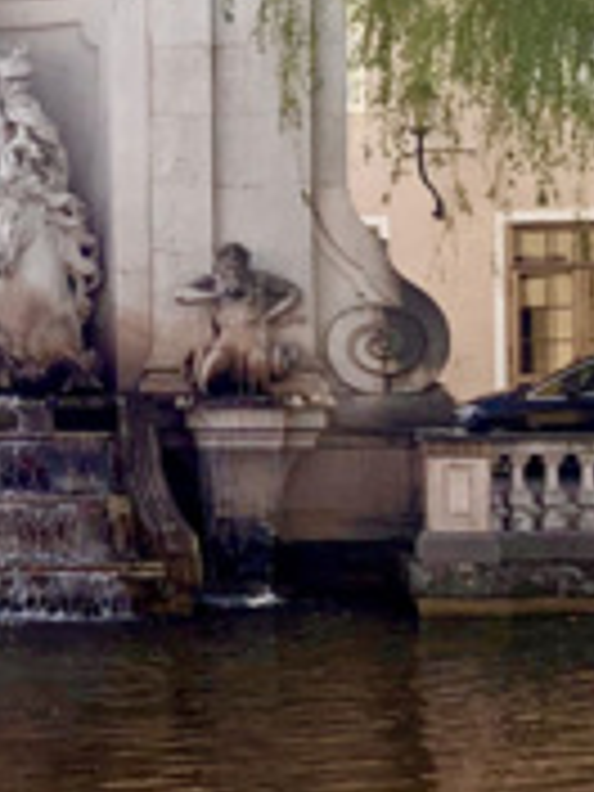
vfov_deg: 28.0
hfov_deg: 21.5
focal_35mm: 65
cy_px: -9
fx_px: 1487
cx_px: -54
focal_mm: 4.25
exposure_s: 1/1689
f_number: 1.8
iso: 25
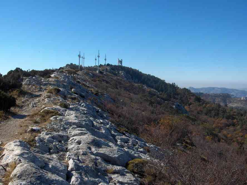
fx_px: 278
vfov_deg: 36.8
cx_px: 124
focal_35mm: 39
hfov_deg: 47.9
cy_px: 92
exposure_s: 1/565
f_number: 4.8
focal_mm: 8
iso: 100
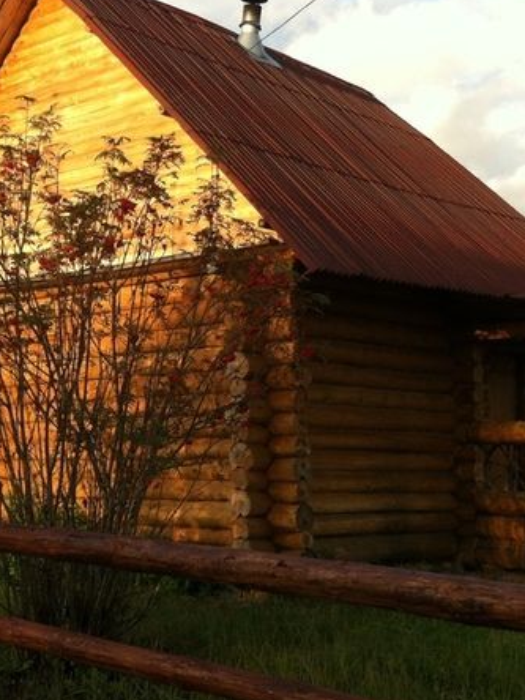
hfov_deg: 23.0
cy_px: 300
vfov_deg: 30.7
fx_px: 1274
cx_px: 123
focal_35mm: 63
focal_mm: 3.85
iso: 80
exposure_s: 1/247
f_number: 2.8
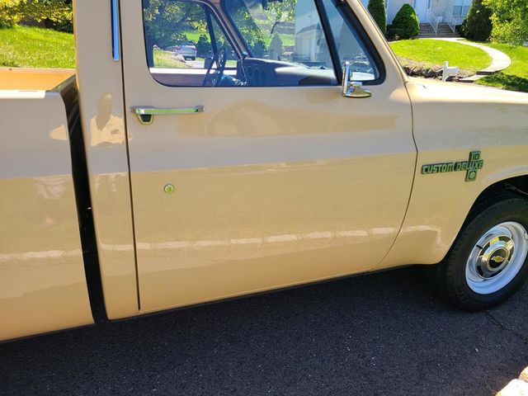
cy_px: 198
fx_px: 397
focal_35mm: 26
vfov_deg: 53.1
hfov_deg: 67.3
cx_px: 264
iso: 40
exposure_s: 1/641
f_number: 1.8
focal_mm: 5.4
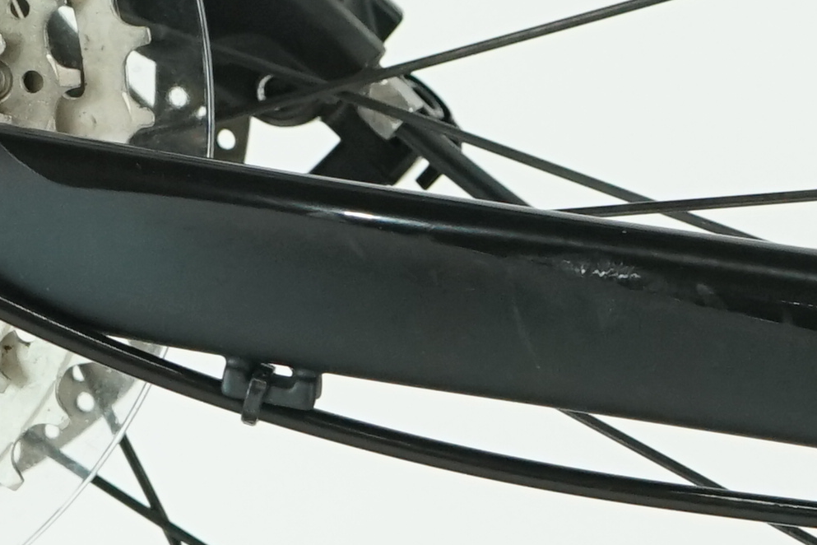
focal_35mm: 272
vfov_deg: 5.1
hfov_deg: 7.3
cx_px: 1492
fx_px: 6172
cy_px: 310
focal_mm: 45
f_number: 5.6
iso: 1600
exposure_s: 1/200
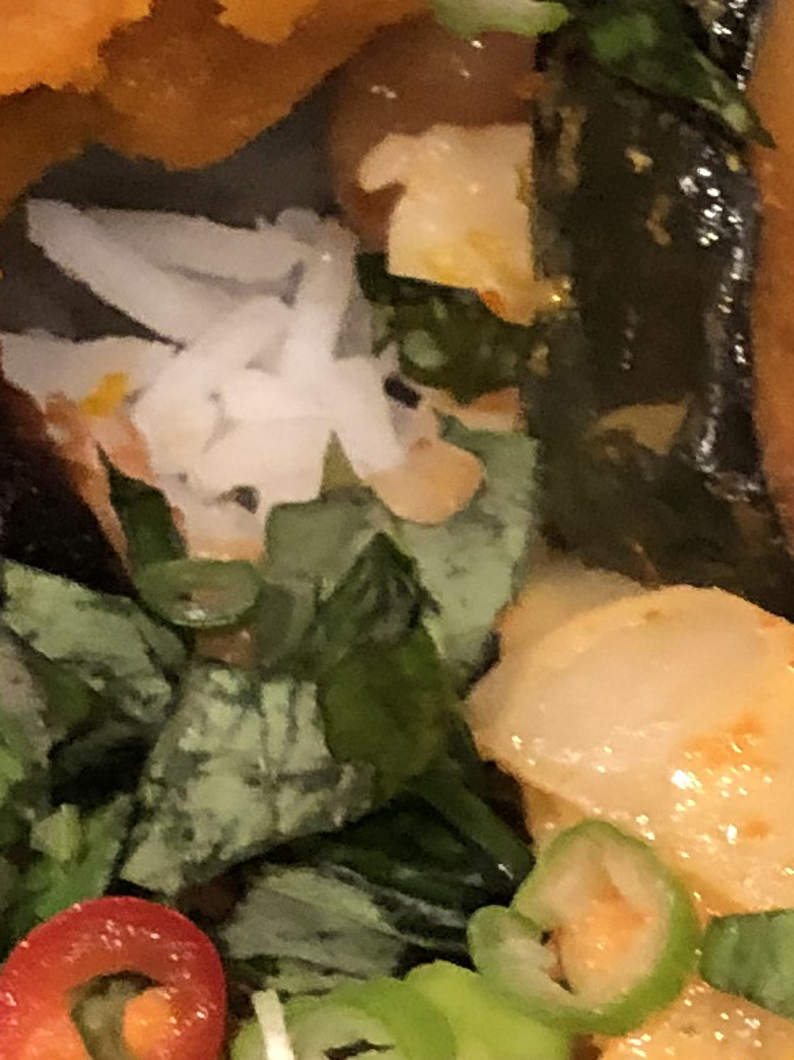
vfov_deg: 13.5
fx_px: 4436
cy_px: 993
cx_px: 1773
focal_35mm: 145
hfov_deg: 9.3
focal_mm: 3.99
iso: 80
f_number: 1.8
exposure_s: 1/6
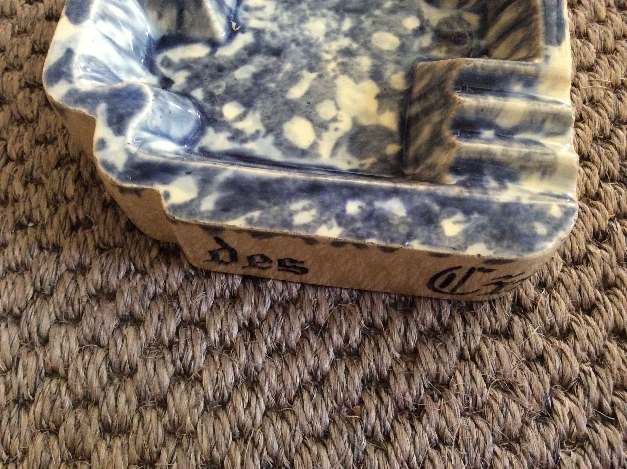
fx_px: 579
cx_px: 314
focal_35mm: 32
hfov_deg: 56.9
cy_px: 234
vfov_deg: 44.1
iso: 320
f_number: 2.4
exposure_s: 1/20
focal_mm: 3.3
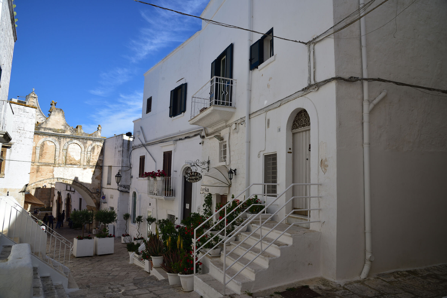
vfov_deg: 53.2
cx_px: 224
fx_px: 298
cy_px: 149
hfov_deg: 73.7
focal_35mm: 24
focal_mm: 24
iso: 200
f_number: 10
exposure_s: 1/320
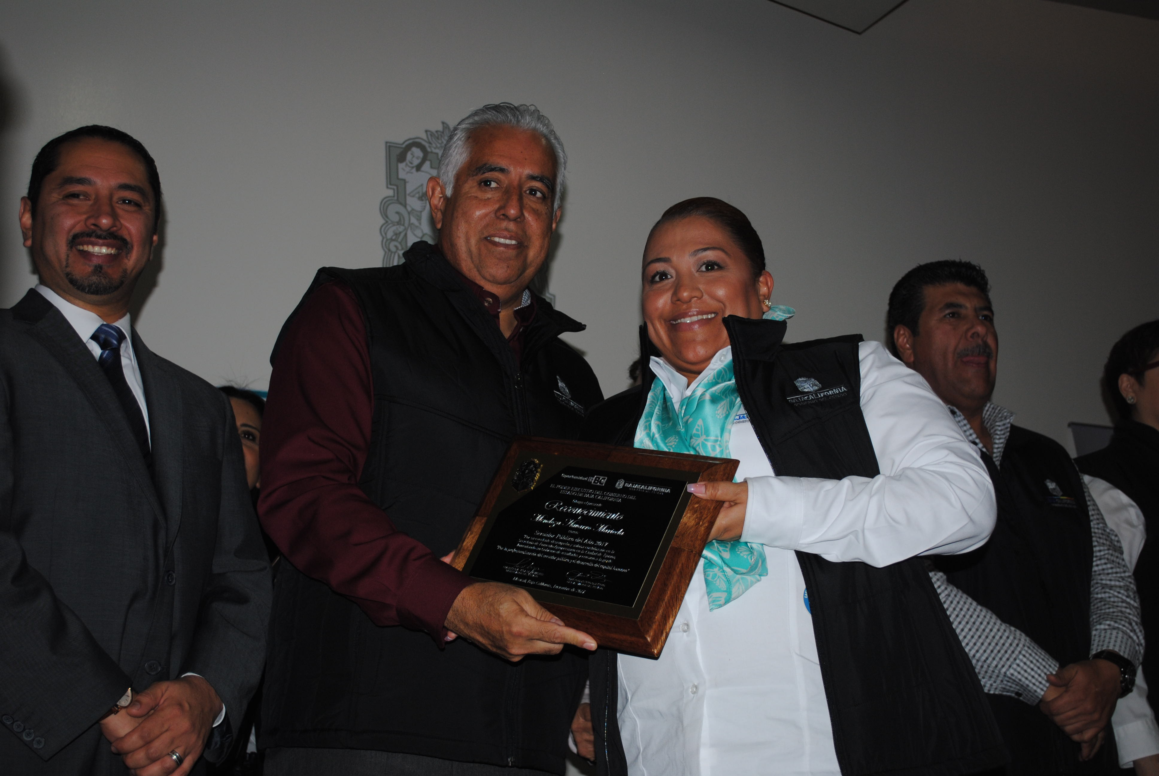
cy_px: 388
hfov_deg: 38.8
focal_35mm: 51
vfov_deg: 26.6
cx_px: 580
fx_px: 1644
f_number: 5
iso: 200
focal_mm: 34
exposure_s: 1/60
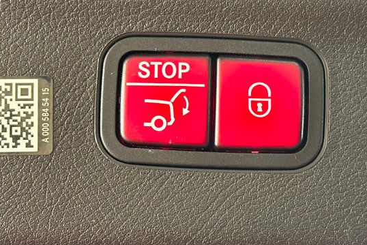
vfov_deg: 14.4
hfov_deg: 21.4
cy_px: 109
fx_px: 969
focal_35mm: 95
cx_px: 214
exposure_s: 1/60
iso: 320
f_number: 1.78
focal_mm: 6.86
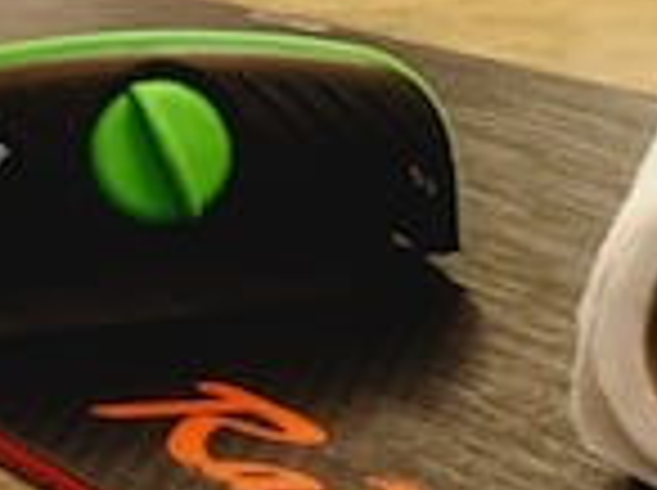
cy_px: 198
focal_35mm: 148
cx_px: 963
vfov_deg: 10.0
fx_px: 2804
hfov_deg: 12.7
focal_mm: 3.95
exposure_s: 1/33.3
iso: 250
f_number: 1.8
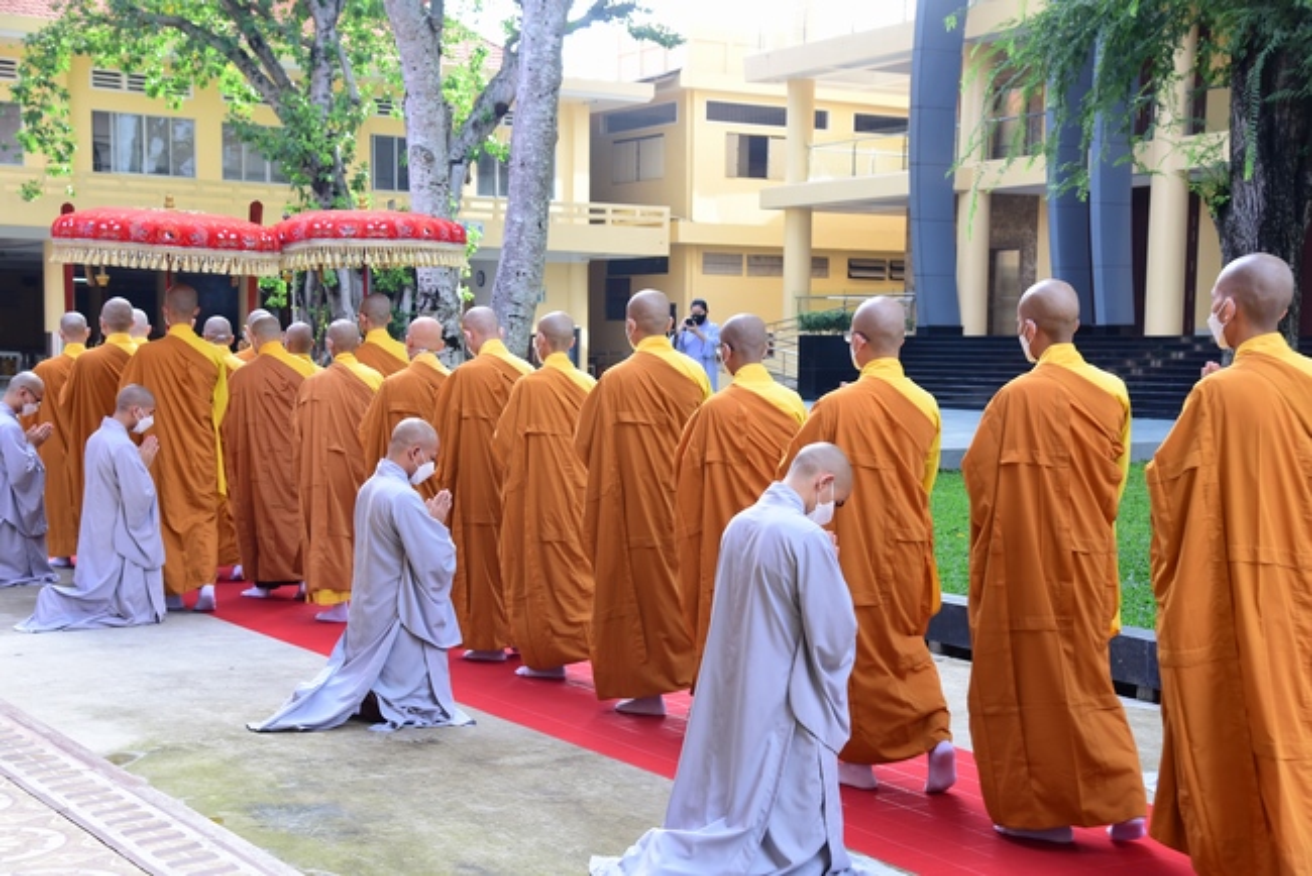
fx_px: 1896
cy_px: 438
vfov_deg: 26.0
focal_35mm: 52
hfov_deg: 38.2
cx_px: 656
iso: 500
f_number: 7.1
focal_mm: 52
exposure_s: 1/125
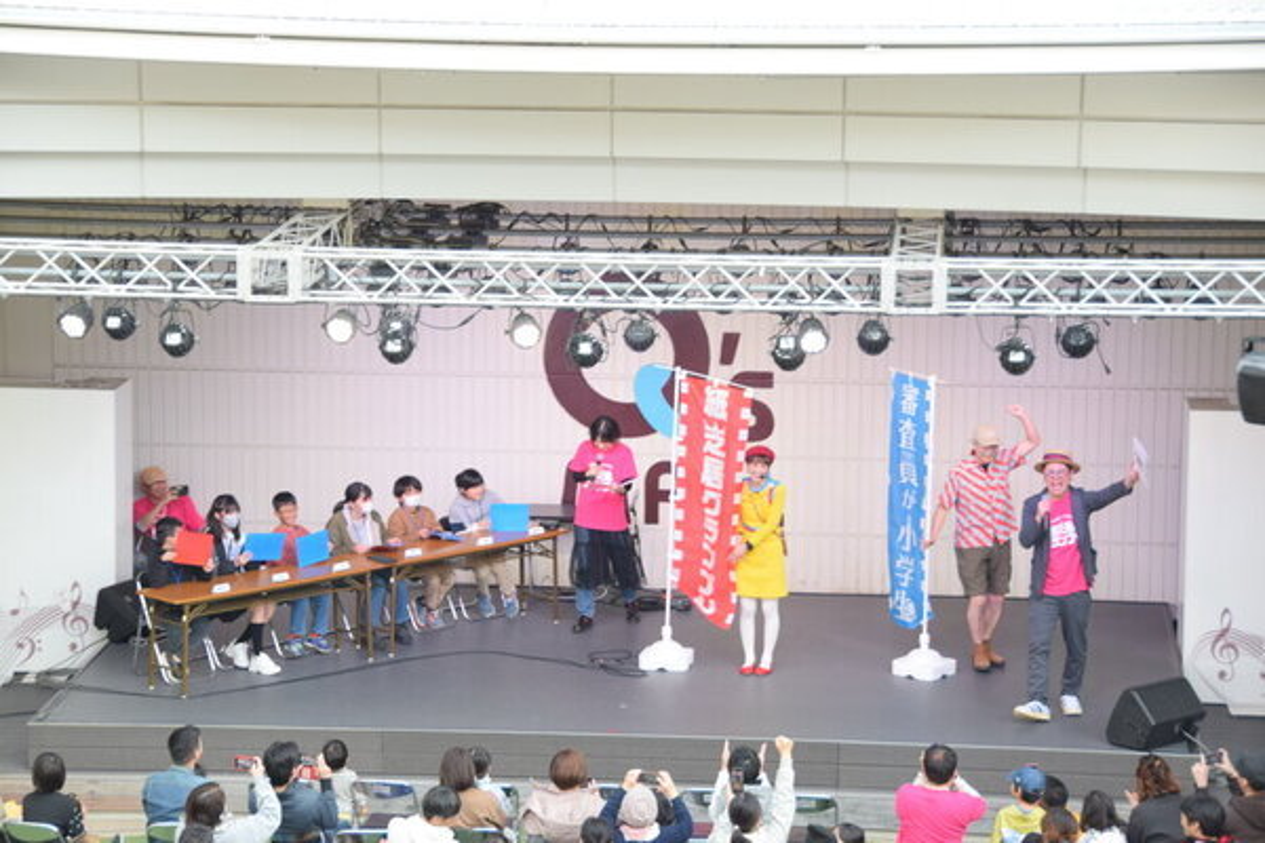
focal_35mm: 112
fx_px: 3953
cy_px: 422
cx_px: 632
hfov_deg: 18.2
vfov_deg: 12.2
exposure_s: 1/250
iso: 800
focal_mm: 75
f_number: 5
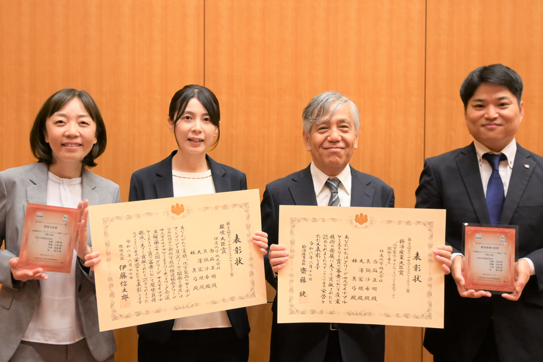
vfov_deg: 33.0
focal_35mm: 41
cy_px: 171
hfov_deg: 47.9
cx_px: 273
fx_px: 611
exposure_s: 1/60
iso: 1800
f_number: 4.2
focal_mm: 25
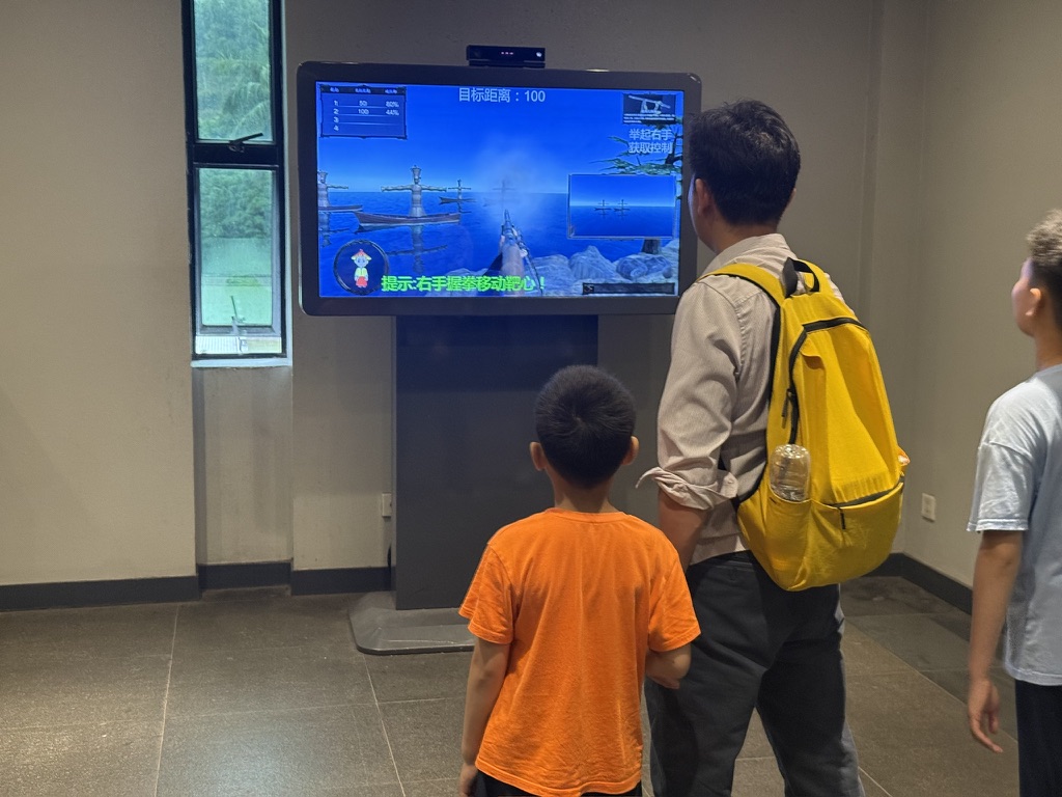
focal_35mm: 48
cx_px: 531
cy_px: 398
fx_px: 1473
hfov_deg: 39.7
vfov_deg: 30.3
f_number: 1.78
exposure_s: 1/40
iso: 400
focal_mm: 6.76
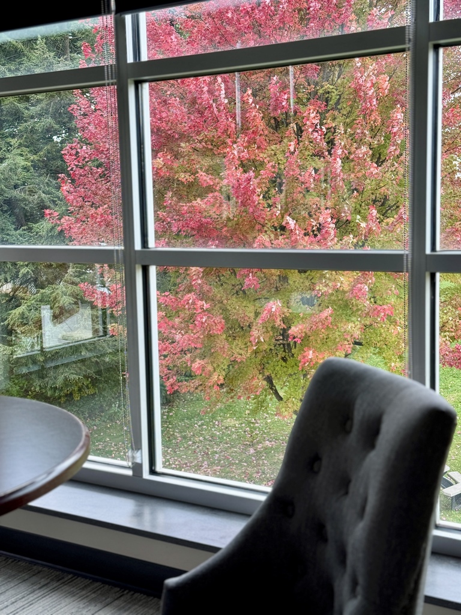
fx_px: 852
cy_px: 308
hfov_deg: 30.3
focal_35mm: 48
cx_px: 230
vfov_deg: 39.7
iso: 50
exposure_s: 1/121
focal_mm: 6.76
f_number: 1.78
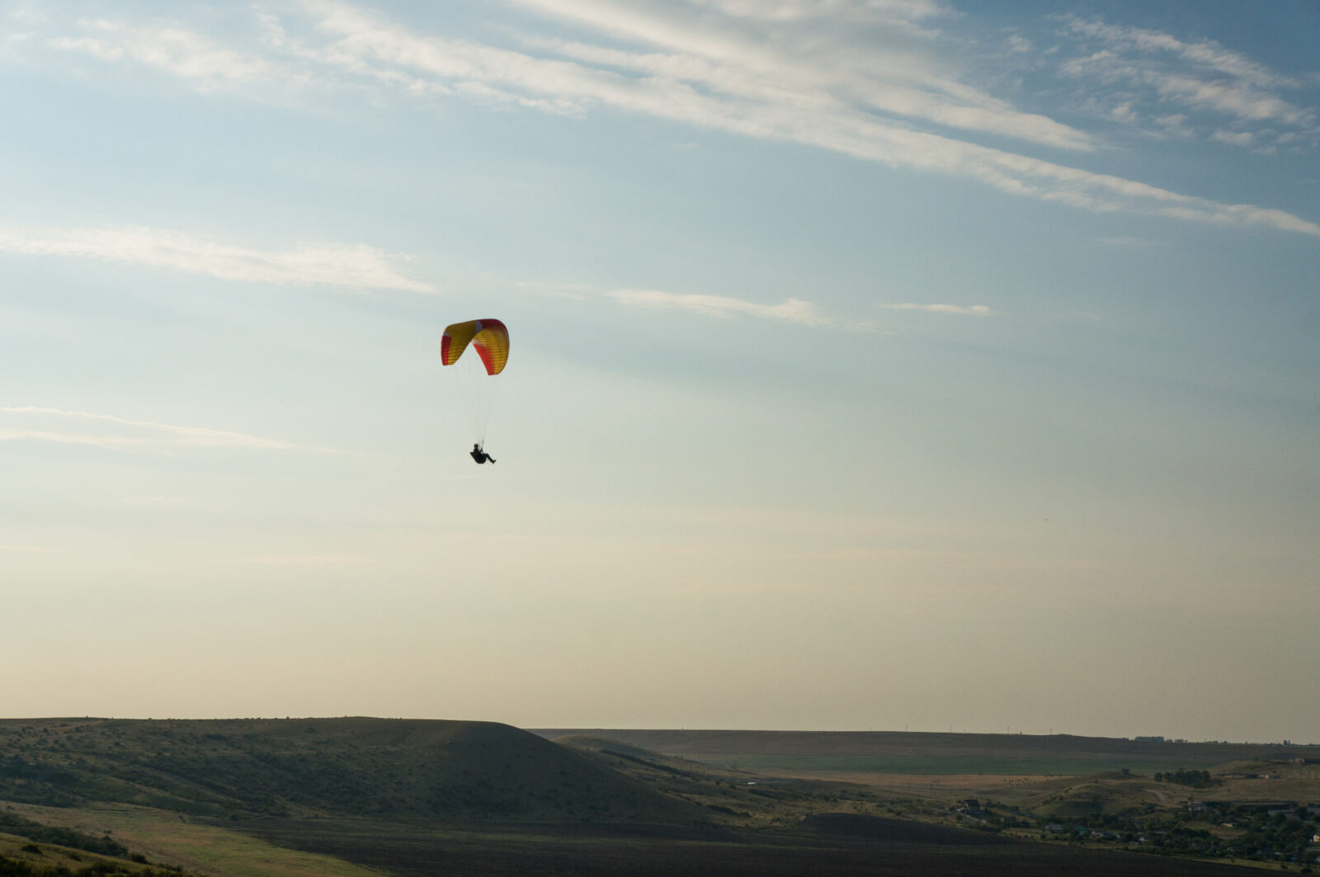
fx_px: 2033
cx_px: 660
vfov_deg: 24.3
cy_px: 438
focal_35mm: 56
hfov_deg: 36.0
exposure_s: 1/1600
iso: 200
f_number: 8
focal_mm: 37
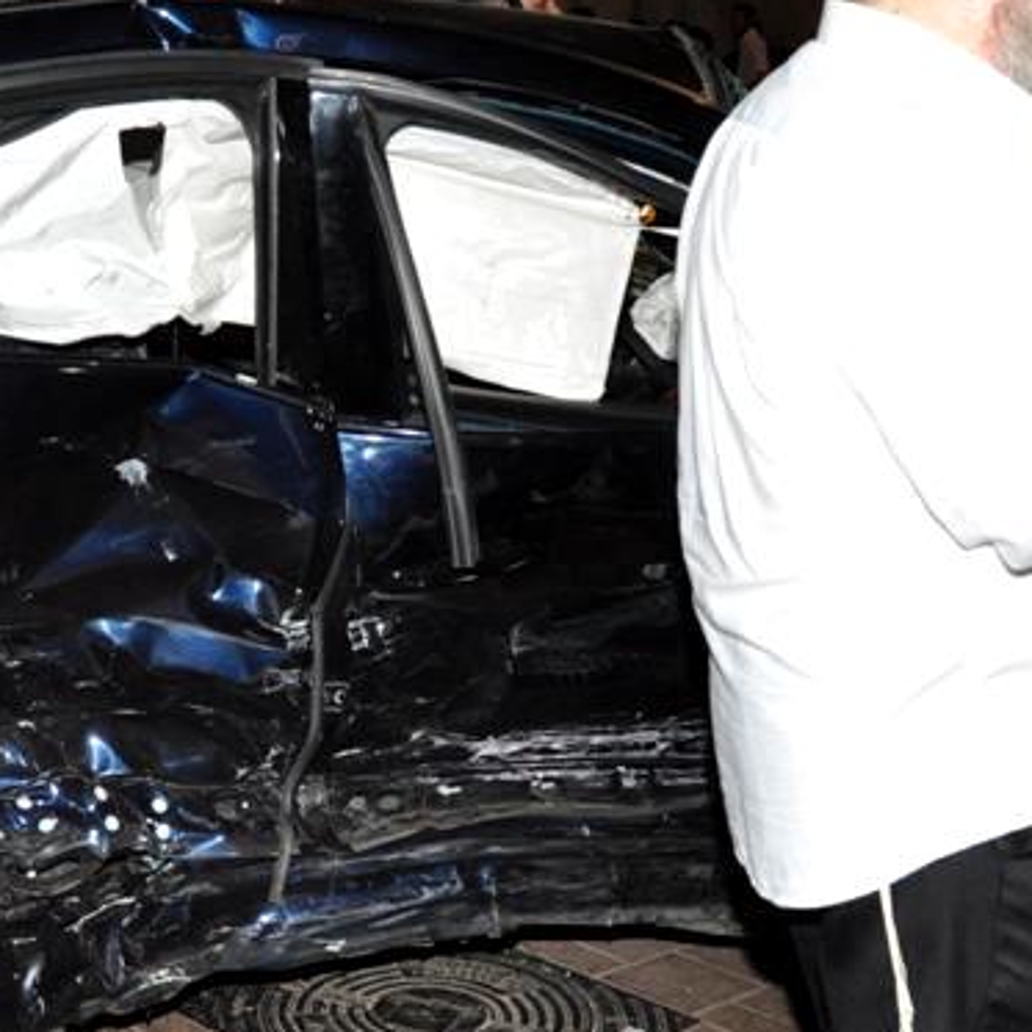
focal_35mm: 63
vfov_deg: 27.3
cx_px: 302
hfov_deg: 27.0
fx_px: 2125
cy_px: 443
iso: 500
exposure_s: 1/60
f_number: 5
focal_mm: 18
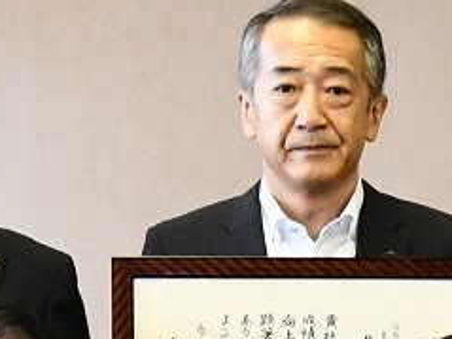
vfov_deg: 5.5
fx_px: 3485
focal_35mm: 267
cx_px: 941
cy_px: 485
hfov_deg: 7.1
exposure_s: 1/60
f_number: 6.3
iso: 2000
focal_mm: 23
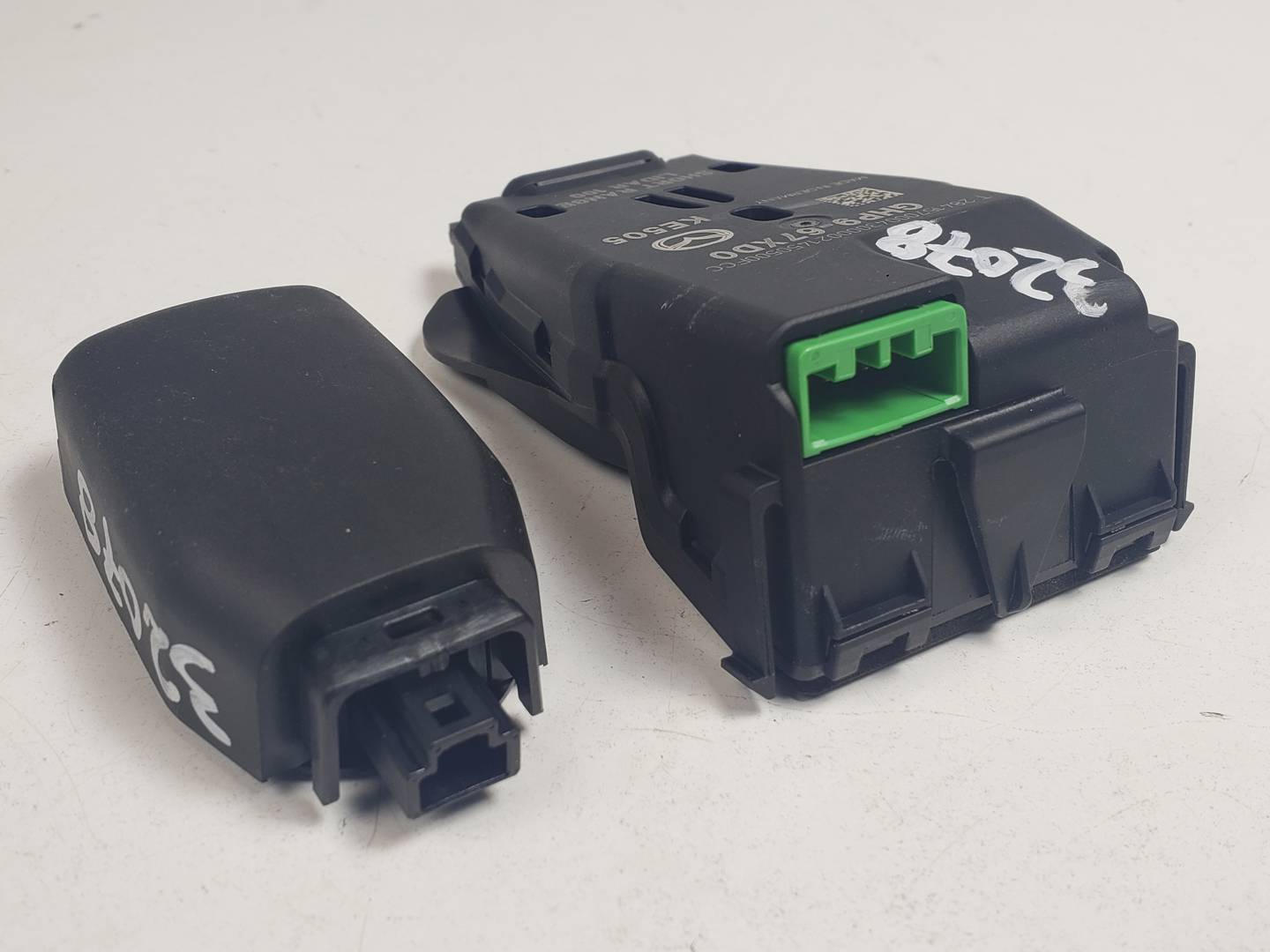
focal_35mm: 26
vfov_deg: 53.1
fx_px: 954
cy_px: 476
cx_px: 635
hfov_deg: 67.3
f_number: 2.4
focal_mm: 4.3
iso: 50
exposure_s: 1/139
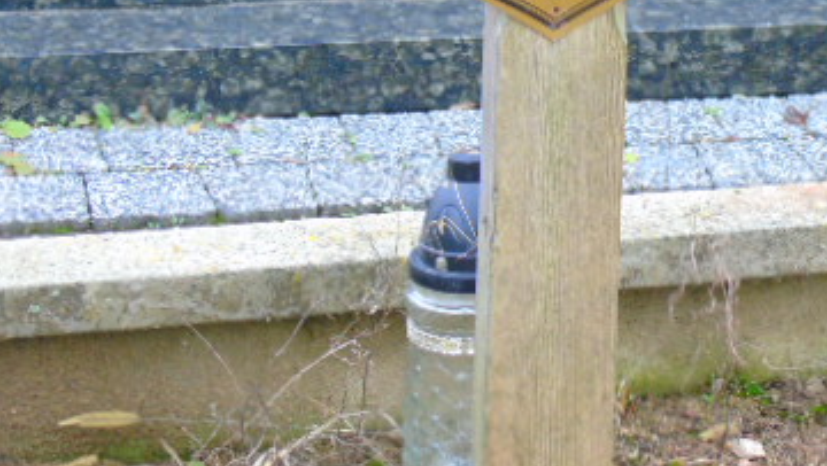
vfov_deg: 5.1
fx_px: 5266
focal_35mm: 240
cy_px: -11
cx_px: 549
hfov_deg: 9.0
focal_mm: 22
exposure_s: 1/30
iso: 250
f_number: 4.6
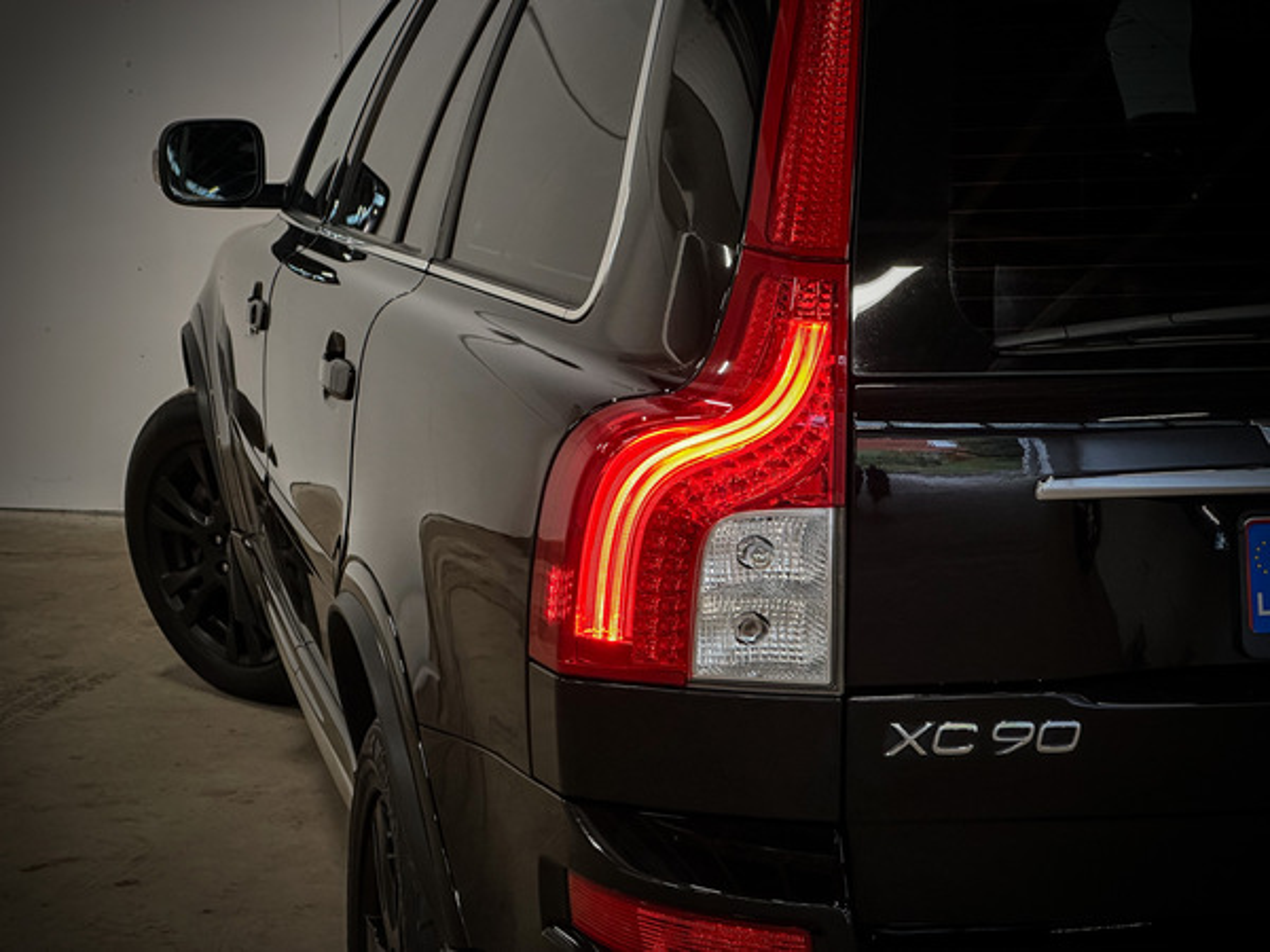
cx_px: 635
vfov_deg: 19.1
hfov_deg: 25.3
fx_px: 2825
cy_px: 476
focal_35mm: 77
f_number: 2.8
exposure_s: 1/50
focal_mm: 9
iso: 200
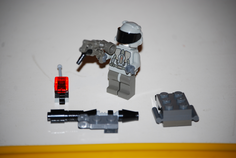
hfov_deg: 11.4
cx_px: 118
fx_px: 1181
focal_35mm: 180
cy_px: 79
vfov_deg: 7.7
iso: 200
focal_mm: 120
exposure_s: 1/60
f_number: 5
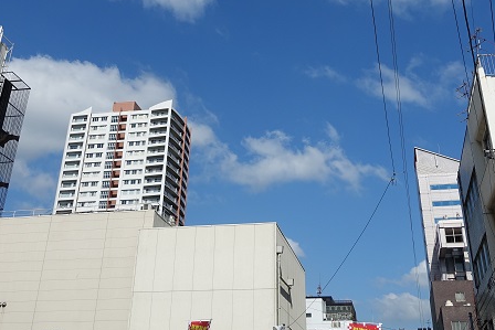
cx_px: 254
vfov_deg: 29.6
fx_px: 605
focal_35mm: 44
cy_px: 54
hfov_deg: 44.5
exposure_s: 1/160
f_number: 5
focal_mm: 8.8
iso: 125
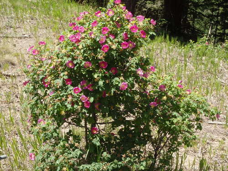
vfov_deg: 20.2
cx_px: 114
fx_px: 481
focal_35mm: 73
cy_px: 86
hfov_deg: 26.7
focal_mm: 13.1
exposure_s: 1/250
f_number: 5.7
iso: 125
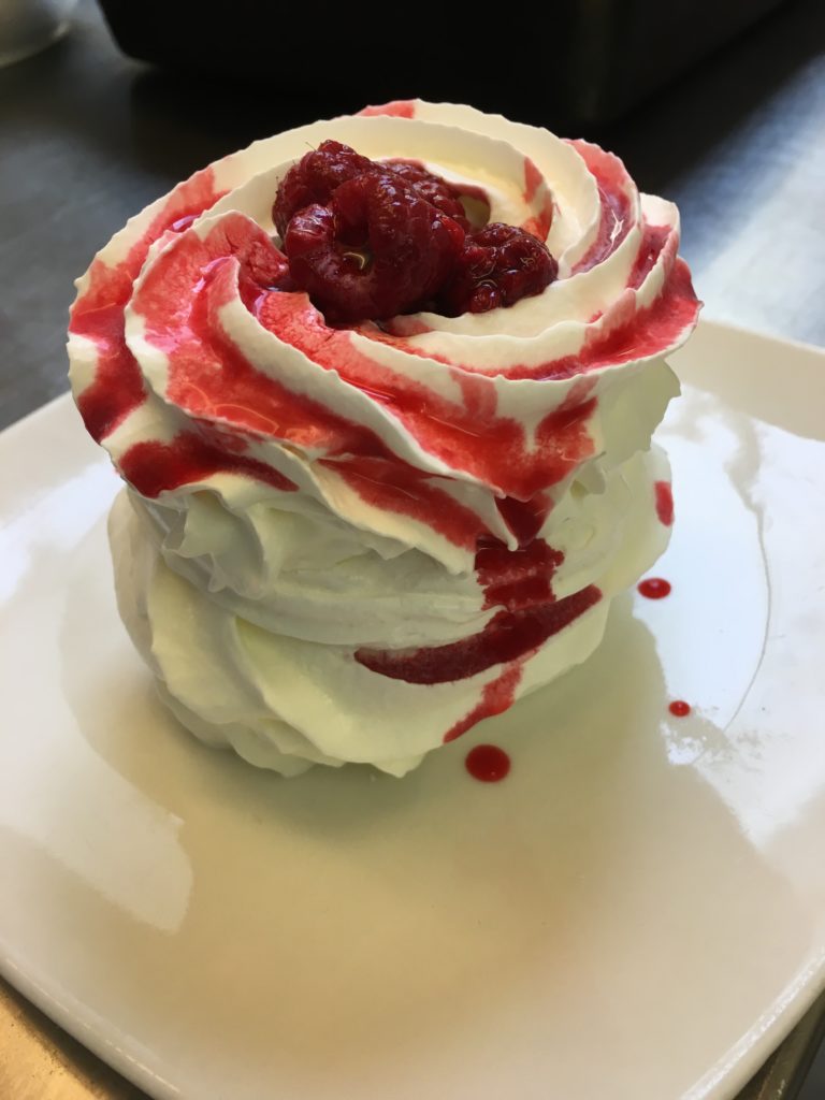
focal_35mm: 29
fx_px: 922
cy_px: 550
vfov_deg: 61.7
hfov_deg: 48.2
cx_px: 412
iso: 32
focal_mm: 4.15
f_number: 2.2
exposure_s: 1/33
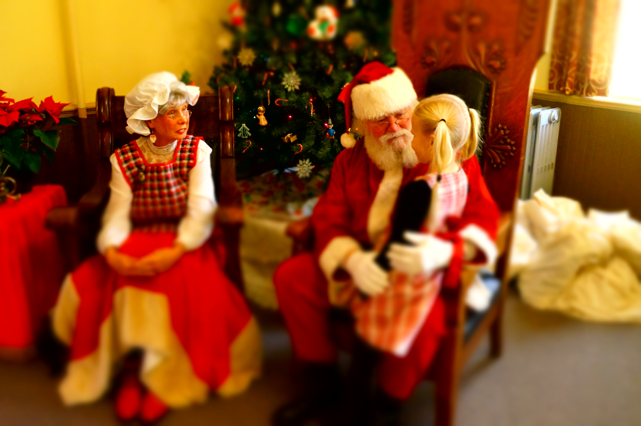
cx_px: 320
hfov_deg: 57.3
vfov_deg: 39.9
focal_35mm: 33
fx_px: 587
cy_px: 213
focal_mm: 22
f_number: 5.6
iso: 3200
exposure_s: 1/100
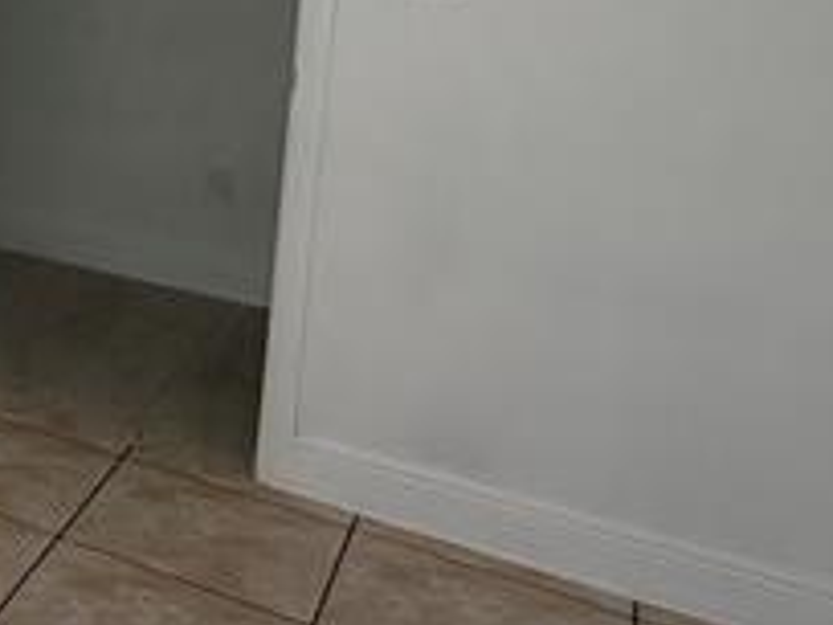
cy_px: -37
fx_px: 1324
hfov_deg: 24.3
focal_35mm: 55
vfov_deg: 25.0
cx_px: -510
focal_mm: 2.22
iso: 50
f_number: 2.2
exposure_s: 1/165
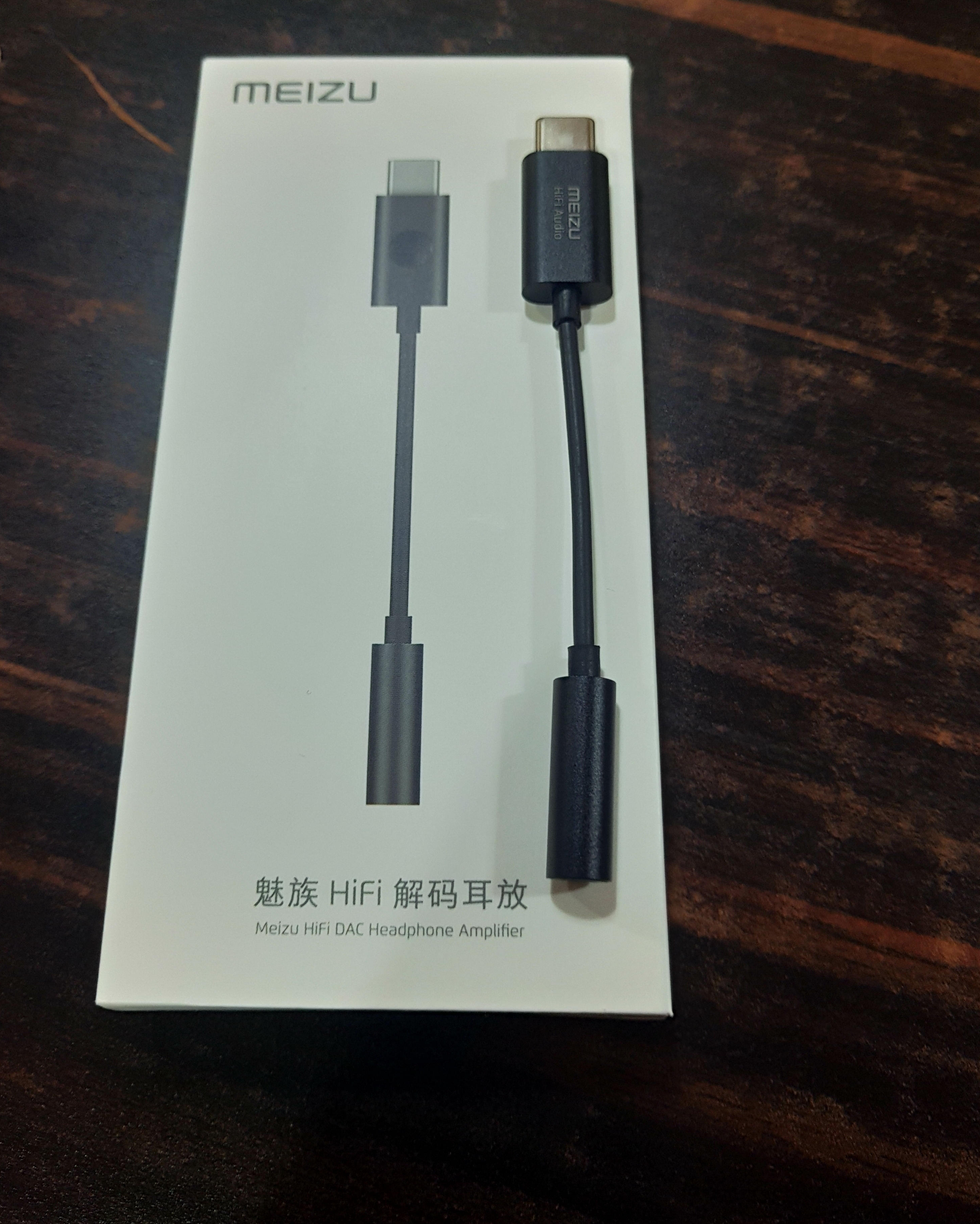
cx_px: 497
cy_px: 560
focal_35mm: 33
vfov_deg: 54.1
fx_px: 1196
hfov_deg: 44.5
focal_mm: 3.75
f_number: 2
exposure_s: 1/33
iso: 125
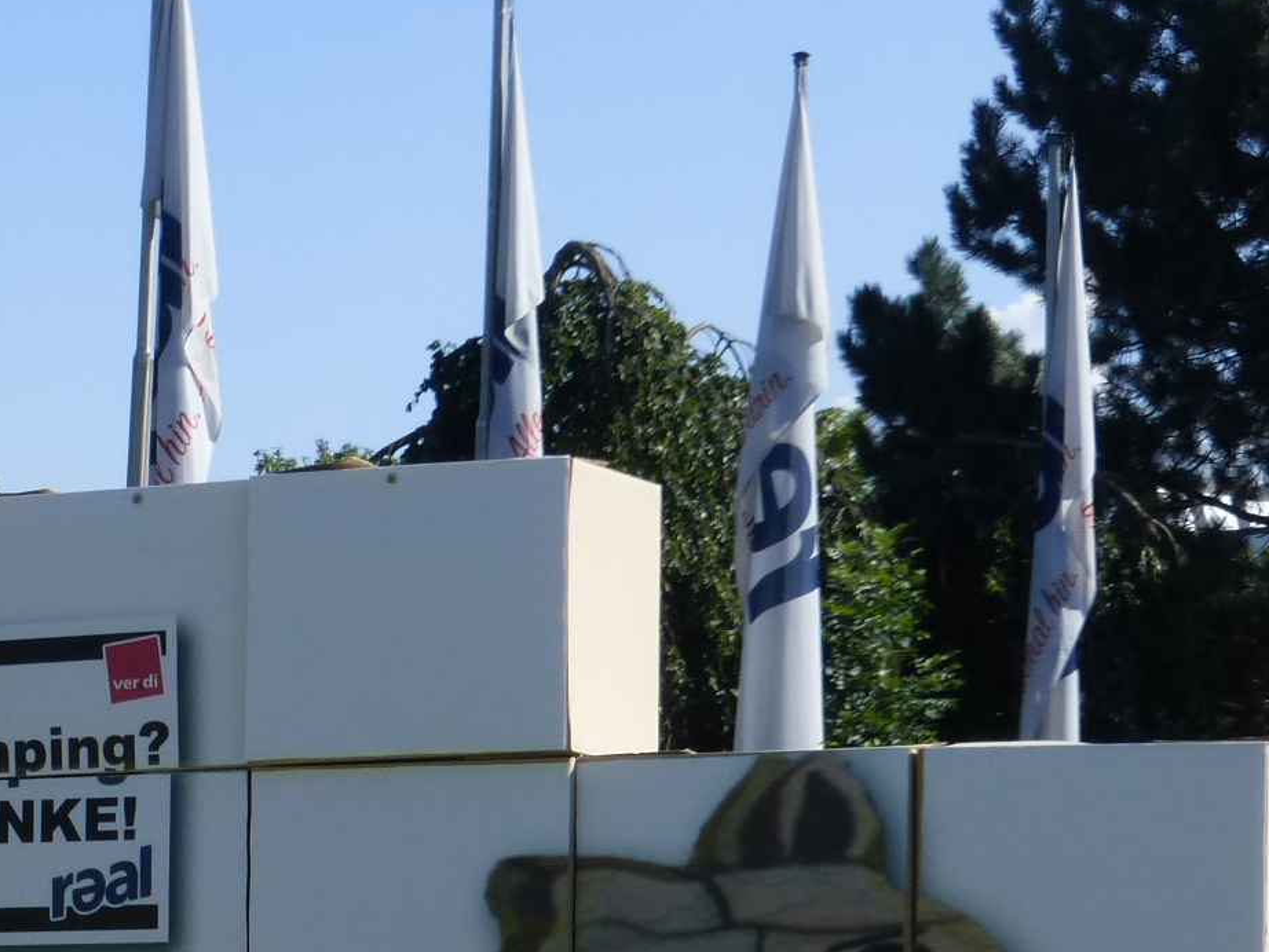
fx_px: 5904
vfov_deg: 9.1
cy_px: 1285
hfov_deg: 12.0
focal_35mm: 161
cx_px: -248
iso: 100
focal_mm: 10.3
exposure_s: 1/640
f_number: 4.7
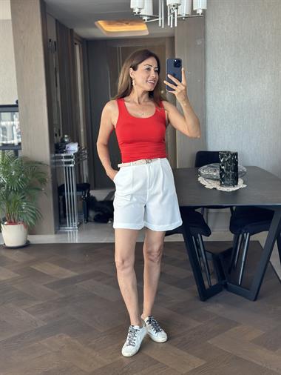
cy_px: 188
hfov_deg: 30.3
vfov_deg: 39.6
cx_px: 140
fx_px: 519
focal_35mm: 48
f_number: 1.78
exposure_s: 1/92
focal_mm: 6.86
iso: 125
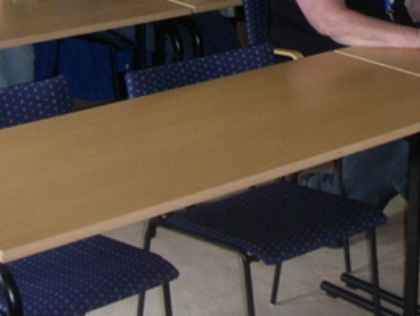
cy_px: -76
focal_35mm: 101
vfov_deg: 14.2
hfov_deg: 18.9
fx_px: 1227
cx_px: 417
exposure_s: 1/50
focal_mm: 6
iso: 160
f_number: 2.8
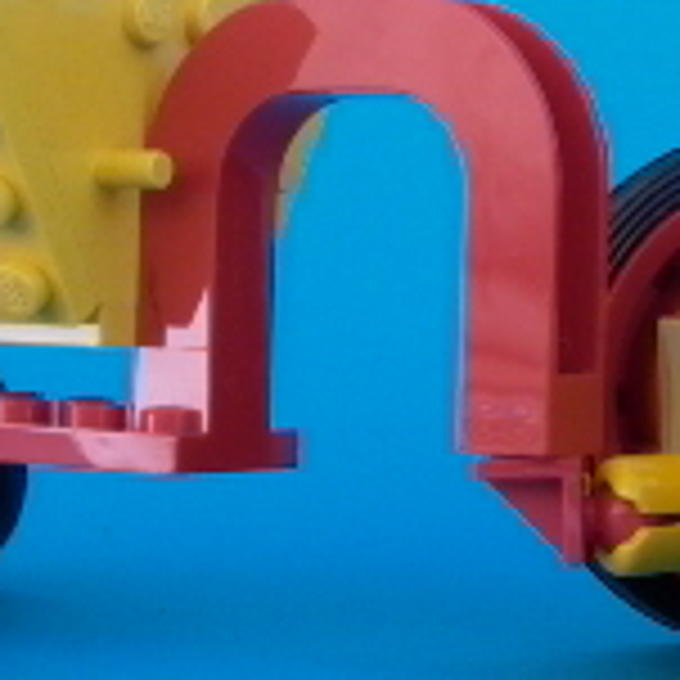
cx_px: 662
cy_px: 68
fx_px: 2756
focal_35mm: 124
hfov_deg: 13.9
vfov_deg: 13.9
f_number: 4.03
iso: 100
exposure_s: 1/280
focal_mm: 7.13
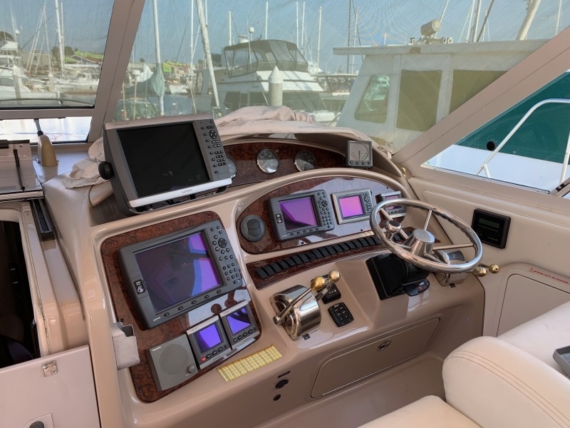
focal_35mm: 26
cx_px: 285
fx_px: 428
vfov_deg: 53.1
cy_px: 214
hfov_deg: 67.3
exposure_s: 1/167
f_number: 1.8
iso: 25
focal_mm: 4.25
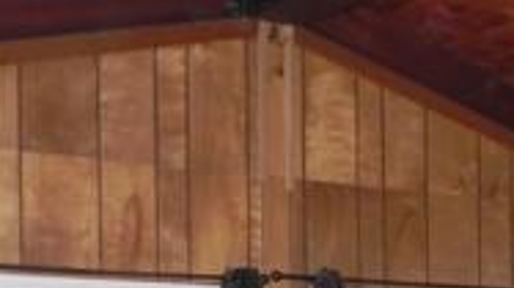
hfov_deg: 20.8
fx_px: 1321
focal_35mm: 97
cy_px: 439
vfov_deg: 11.9
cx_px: 591
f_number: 2.8
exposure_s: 1/30
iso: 170
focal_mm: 4.6
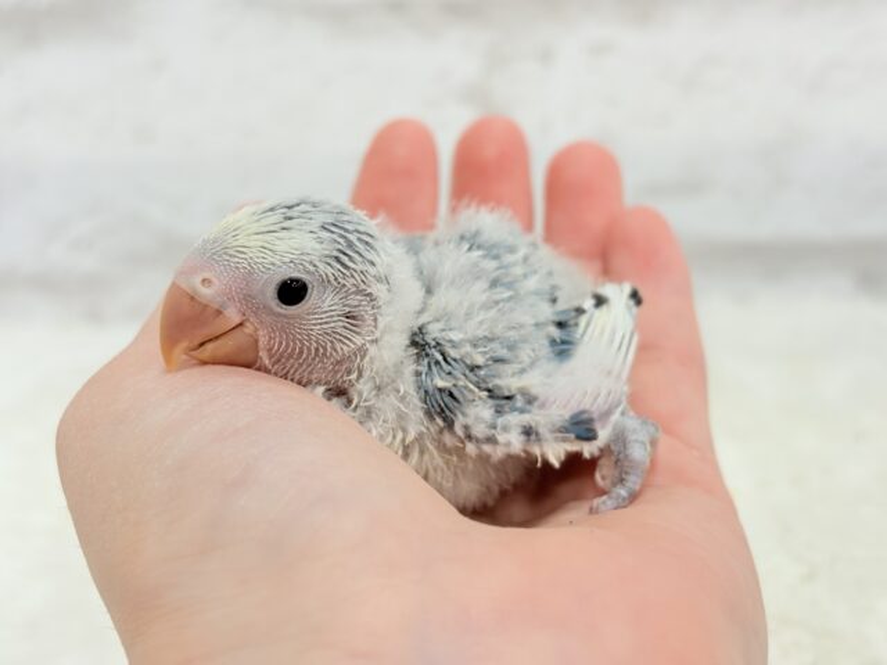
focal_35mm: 52
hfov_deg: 36.8
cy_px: 332
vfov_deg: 28.0
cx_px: 444
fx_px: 1332
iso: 100
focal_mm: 5.96
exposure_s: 1/100
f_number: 1.6
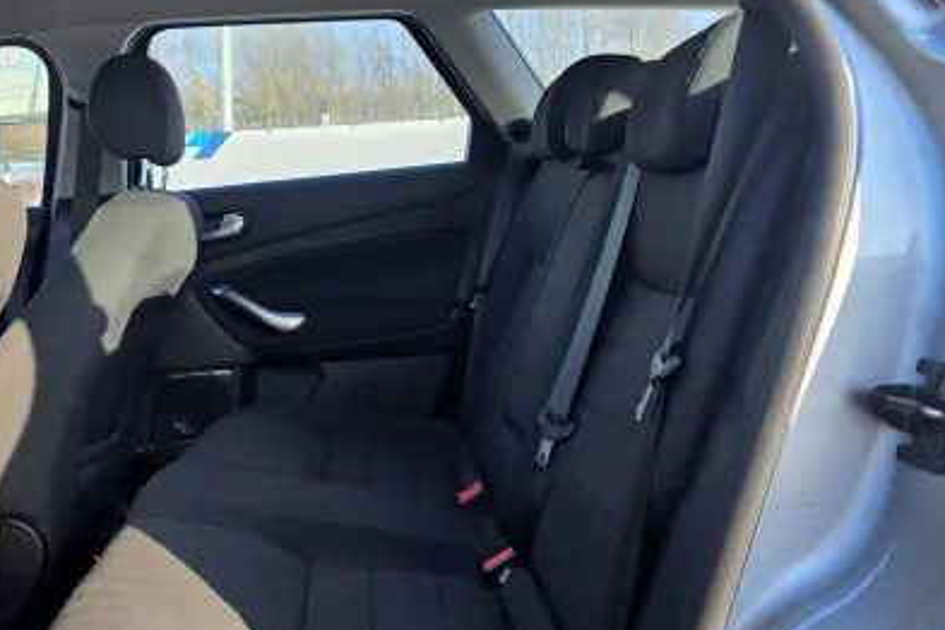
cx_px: 378
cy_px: 221
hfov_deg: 49.2
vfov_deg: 34.0
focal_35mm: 39
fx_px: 1024
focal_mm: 6.3
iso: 80
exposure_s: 1/2277
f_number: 1.7
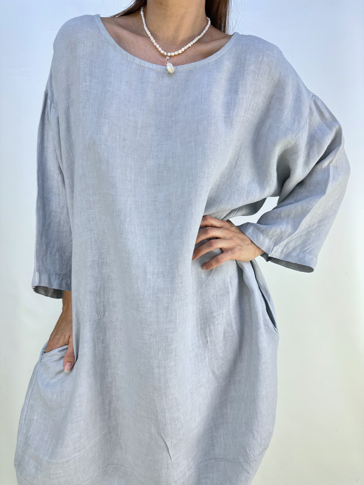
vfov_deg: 71.6
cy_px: 242
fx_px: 336
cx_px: 182
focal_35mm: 24
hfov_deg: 56.8
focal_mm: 6.86
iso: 64
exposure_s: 1/187
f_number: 1.78
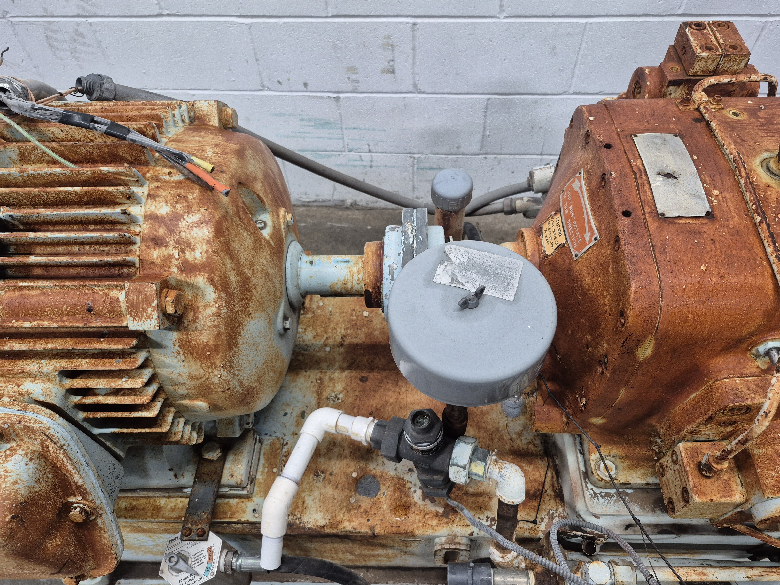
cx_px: 390
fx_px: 518
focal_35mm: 23
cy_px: 292
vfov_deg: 58.9
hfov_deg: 73.9
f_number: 1.8
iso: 320
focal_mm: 5.4
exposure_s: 1/120
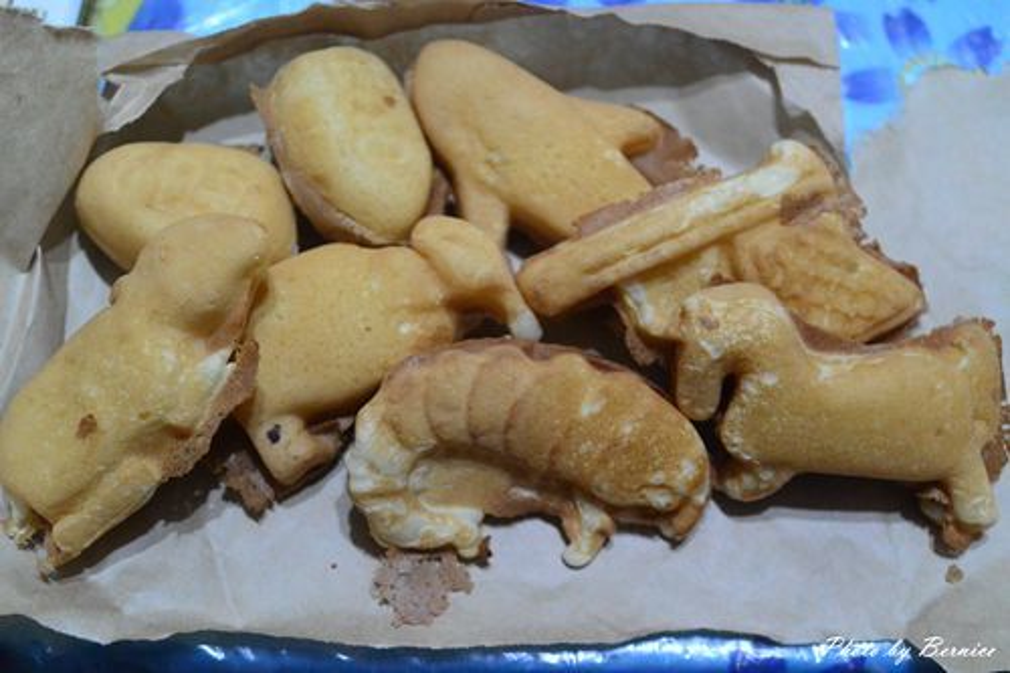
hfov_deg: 40.4
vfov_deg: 27.5
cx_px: 505
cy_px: 336
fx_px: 1374
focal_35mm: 49
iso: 800
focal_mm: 18.5
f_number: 1.8
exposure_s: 1/80
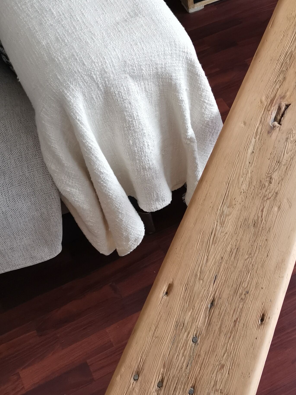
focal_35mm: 54
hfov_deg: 26.4
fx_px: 616
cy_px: 198
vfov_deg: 35.5
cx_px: 247
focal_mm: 5.58
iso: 250
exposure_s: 1/50
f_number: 1.8
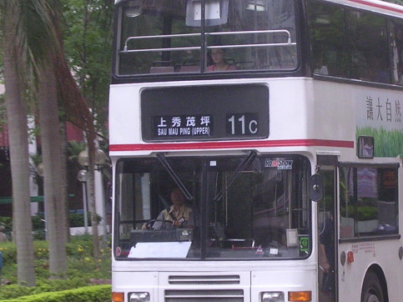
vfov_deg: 8.5
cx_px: 307
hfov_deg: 11.3
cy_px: 164
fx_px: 2025
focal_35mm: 174
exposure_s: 1/121
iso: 272
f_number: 4.6
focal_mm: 15.9
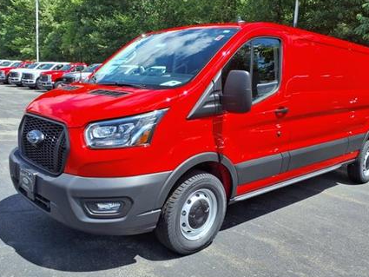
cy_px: 129
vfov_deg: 44.2
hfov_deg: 56.7
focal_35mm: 32
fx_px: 341
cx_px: 206
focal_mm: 3.58
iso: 40
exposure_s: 1/1429
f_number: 1.9
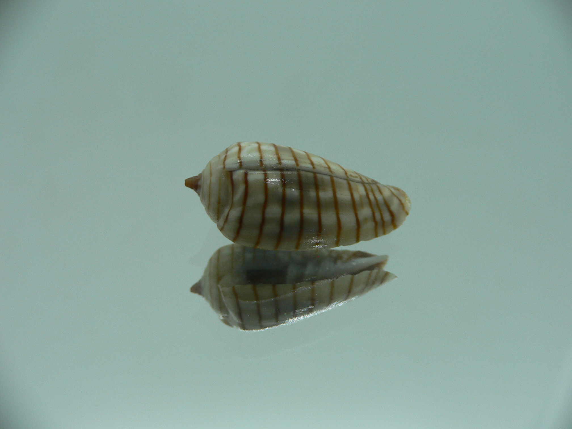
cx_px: 286
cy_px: 214
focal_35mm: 35
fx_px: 578
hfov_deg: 52.6
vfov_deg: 40.7
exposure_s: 1/60
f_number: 2.8
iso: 80
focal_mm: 4.6
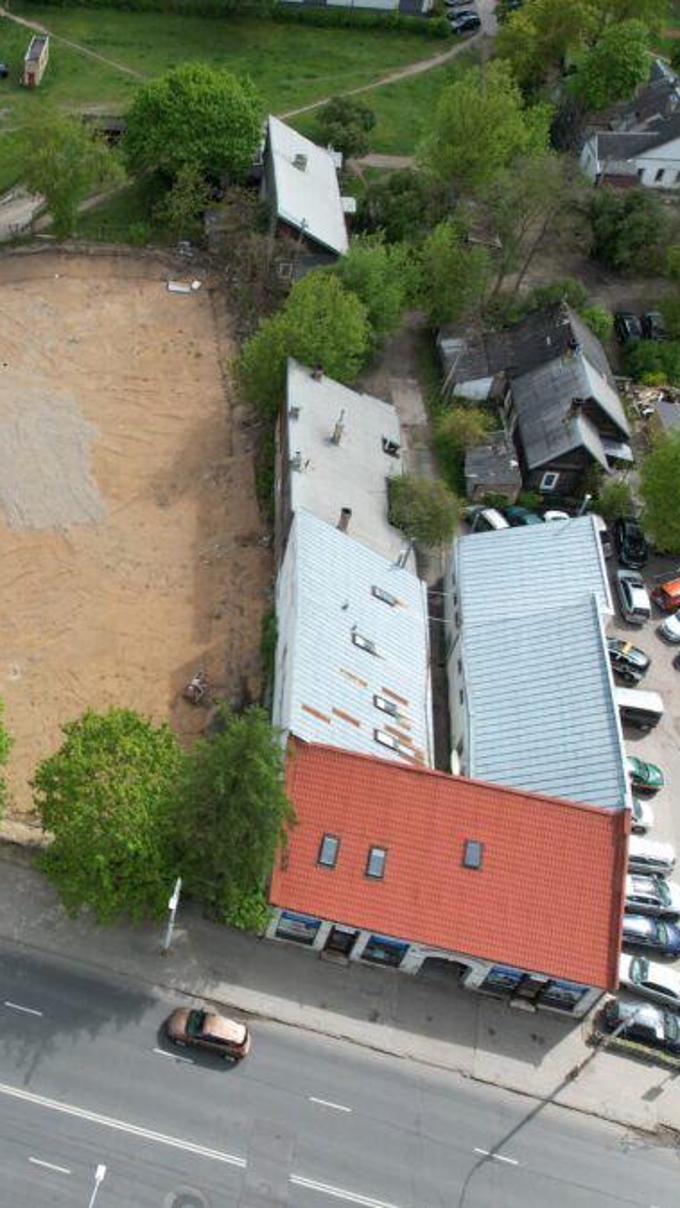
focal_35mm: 35
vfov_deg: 56.6
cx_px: 13
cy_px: 598
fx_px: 1122
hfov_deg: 31.4
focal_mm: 8.38
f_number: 2.8
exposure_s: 1/1000
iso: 100
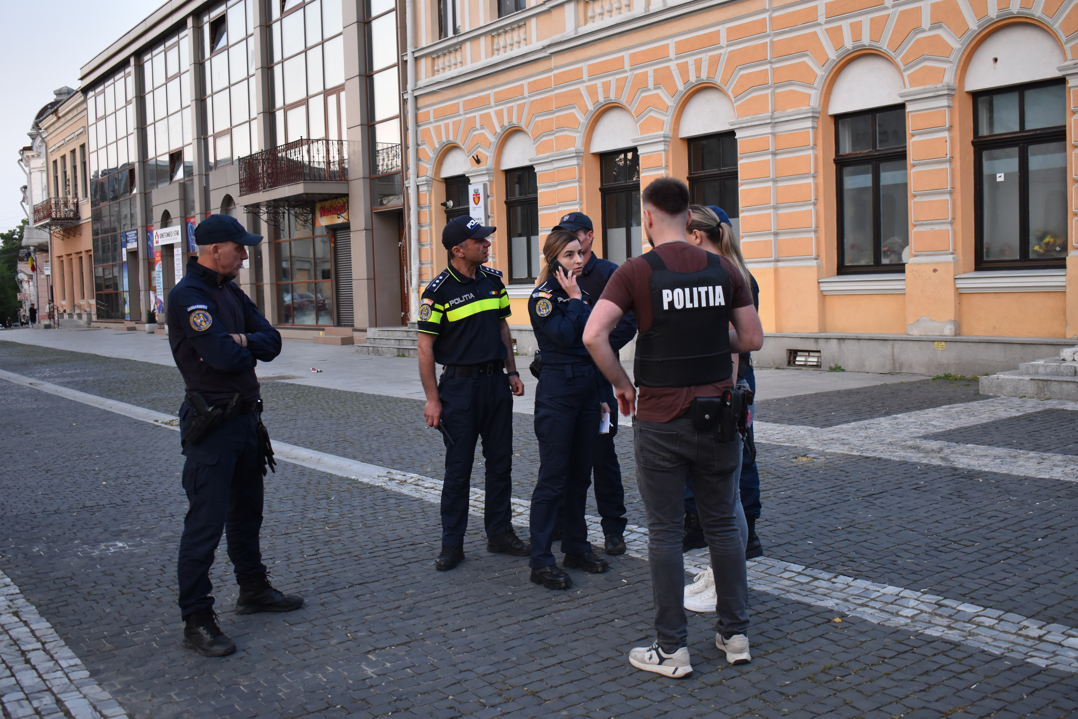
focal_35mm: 36
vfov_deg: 36.9
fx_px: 1078
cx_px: 539
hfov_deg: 53.1
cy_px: 360
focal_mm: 24
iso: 800
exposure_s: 1/60
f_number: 4
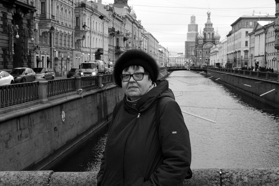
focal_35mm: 50
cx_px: 140
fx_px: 388
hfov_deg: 39.6
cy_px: 93
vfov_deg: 27.0
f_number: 13
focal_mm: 50
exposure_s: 1/400
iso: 6400
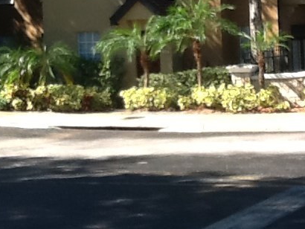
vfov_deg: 14.3
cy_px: 45
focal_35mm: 103
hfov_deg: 18.9
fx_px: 908
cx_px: 241
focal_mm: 2.03
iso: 40
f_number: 2.4
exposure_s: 1/377
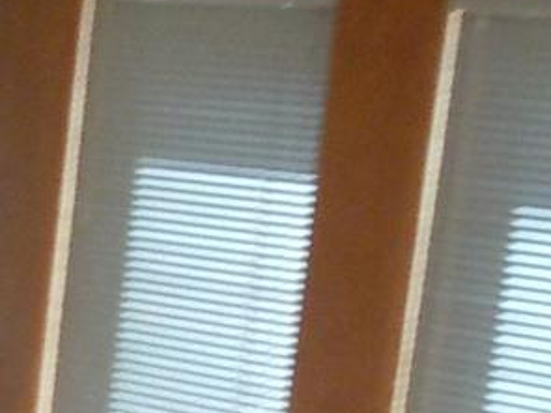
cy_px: 1026
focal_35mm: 229
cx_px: -897
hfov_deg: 7.8
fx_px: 3644
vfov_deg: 6.2
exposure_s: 1/50
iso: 400
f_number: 4
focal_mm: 5.9
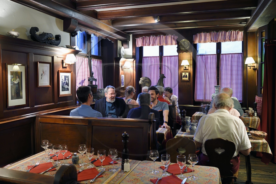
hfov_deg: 60.3
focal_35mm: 31
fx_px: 238
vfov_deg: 42.3
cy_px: 92
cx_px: 138
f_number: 5
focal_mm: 31
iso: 1600
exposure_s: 1/15
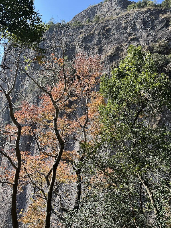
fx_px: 171
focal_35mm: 26
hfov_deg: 53.1
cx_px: 86
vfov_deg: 67.3
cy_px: 114
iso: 50
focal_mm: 5.7
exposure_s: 1/1124
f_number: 1.5
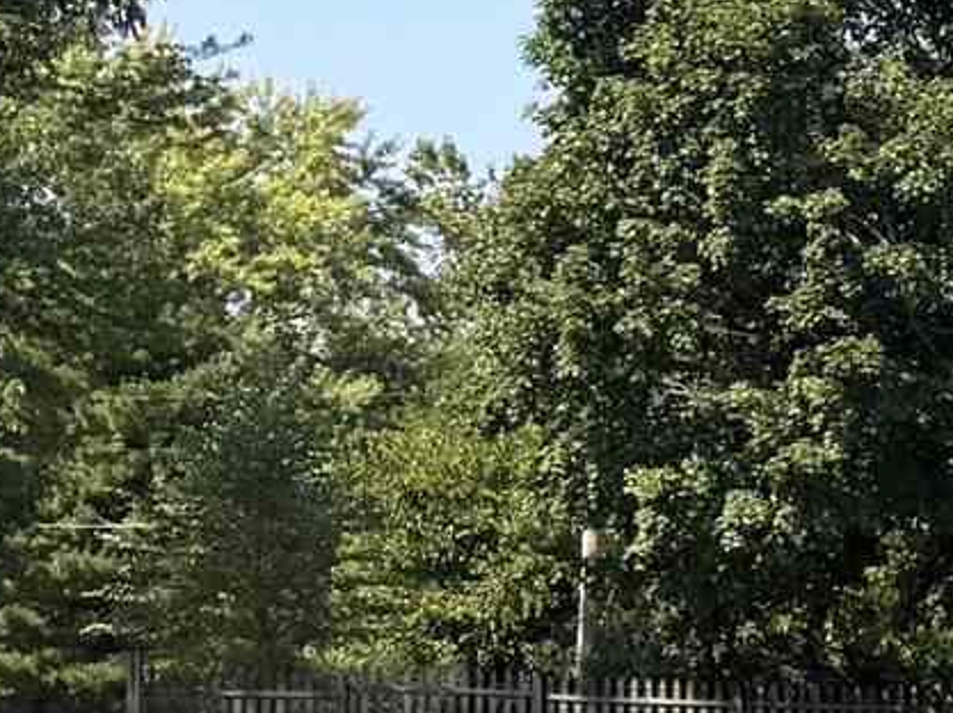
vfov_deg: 8.3
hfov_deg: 9.0
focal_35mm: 177
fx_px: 4869
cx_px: 2854
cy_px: 900
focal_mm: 6.76
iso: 80
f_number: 1.78
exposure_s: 1/2703
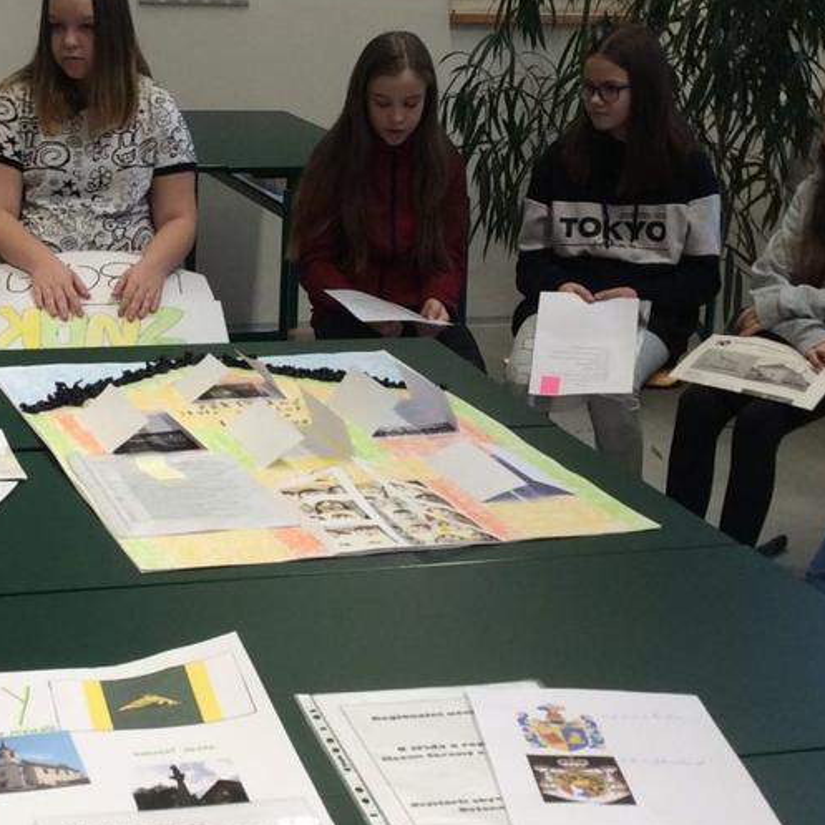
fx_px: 2049
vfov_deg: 22.8
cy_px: 388
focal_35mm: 76
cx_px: 269
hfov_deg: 22.7
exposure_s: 1/50
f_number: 2.4
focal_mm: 3.3
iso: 40
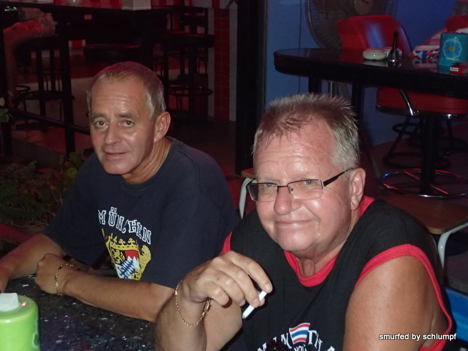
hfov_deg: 36.2
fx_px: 717
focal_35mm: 53
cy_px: 176
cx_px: 234
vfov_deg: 27.5
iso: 800
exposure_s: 1/50
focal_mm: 9.61
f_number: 3.4
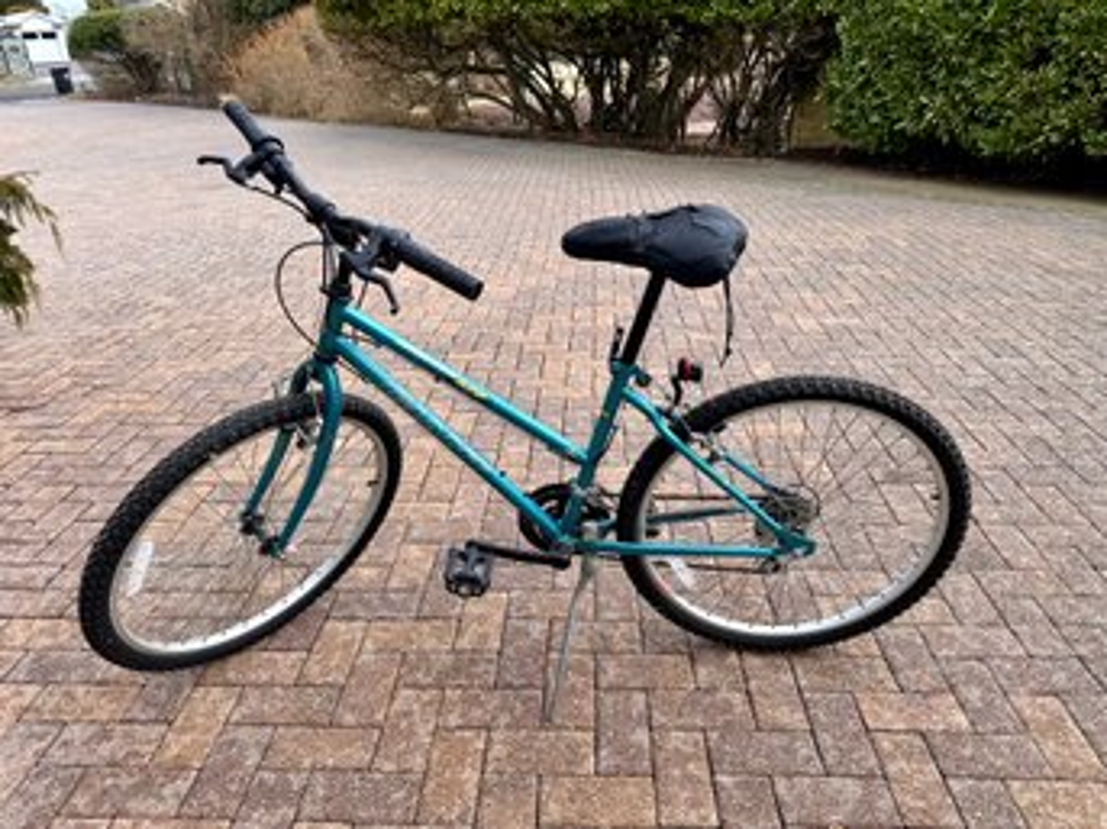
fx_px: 767
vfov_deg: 56.8
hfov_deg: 71.6
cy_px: 414
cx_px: 554
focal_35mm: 24
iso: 80
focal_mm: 6.86
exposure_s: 1/980
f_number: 1.78
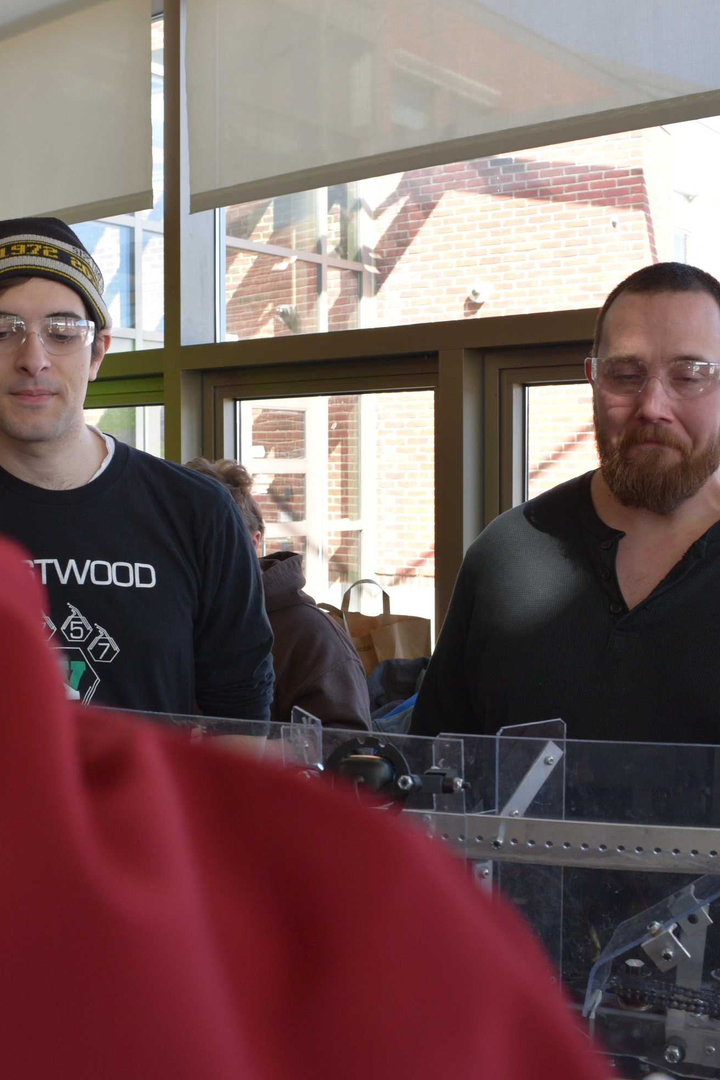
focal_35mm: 41
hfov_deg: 32.4
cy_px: 534
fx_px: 1230
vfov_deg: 47.4
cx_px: 261
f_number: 5.6
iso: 400
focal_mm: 18
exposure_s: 1/125
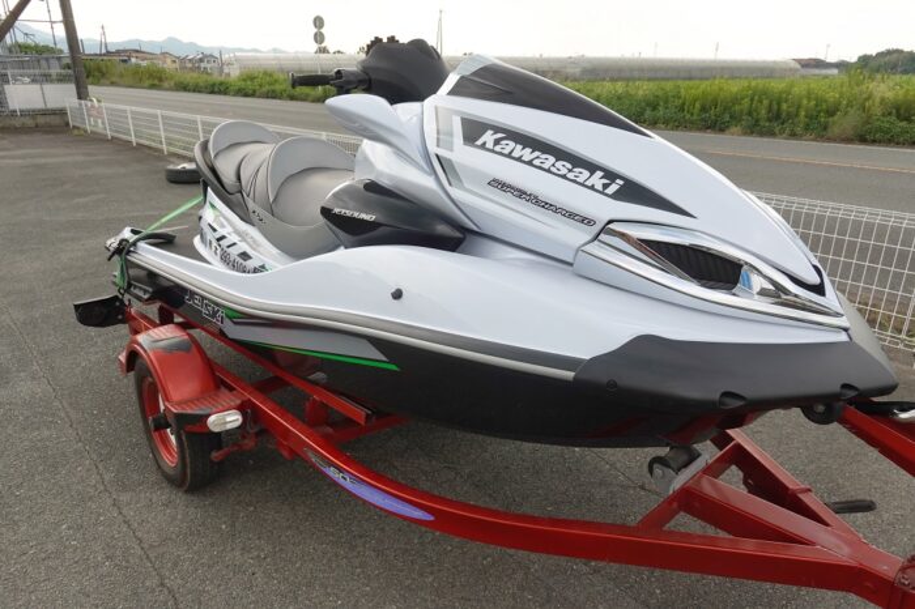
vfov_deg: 53.1
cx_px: 458
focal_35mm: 24
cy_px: 304
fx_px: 610
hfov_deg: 73.8
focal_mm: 9
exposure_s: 1/400
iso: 100
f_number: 4
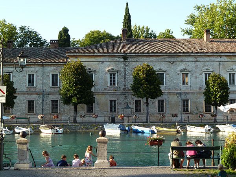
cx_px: 118
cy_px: 88
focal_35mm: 63
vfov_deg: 23.3
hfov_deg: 30.7
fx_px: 430
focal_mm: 10.3
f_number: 4
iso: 80
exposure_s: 1/125
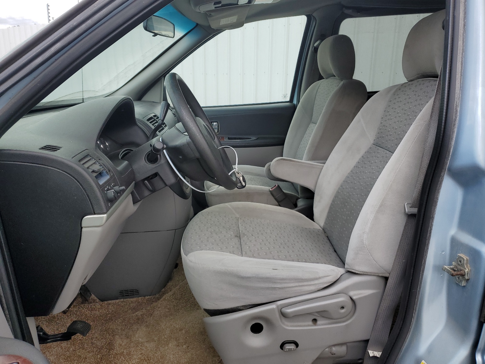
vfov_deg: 53.1
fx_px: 364
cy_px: 182
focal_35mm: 26
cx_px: 242
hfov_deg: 67.3
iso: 50
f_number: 1.5
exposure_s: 1/833
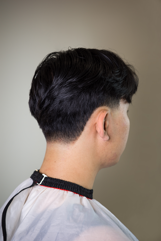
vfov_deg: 48.5
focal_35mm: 40
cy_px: 120
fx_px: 268
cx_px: 80
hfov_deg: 33.4
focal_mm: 26
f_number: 2.8
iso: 100
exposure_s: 1/30
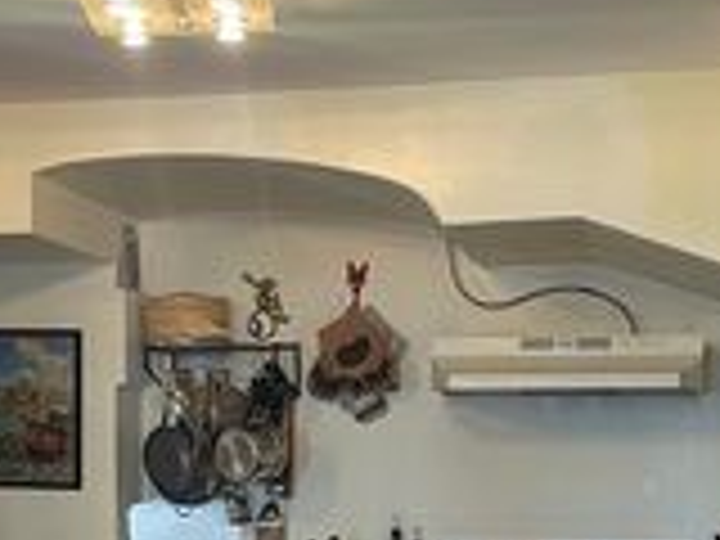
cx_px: 256
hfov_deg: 24.9
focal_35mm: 78
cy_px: 628
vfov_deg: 18.1
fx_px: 1622
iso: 125
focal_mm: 5.1
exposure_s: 1/60
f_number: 1.6
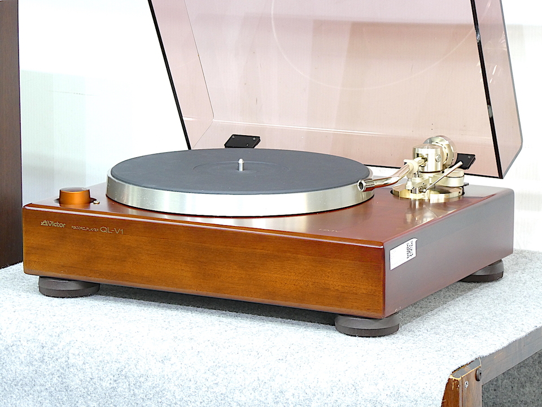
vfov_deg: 12.0
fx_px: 1942
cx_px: 271
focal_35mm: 124
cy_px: 204
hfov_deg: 15.9
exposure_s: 1/4
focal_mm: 22.3
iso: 200
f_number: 5.2
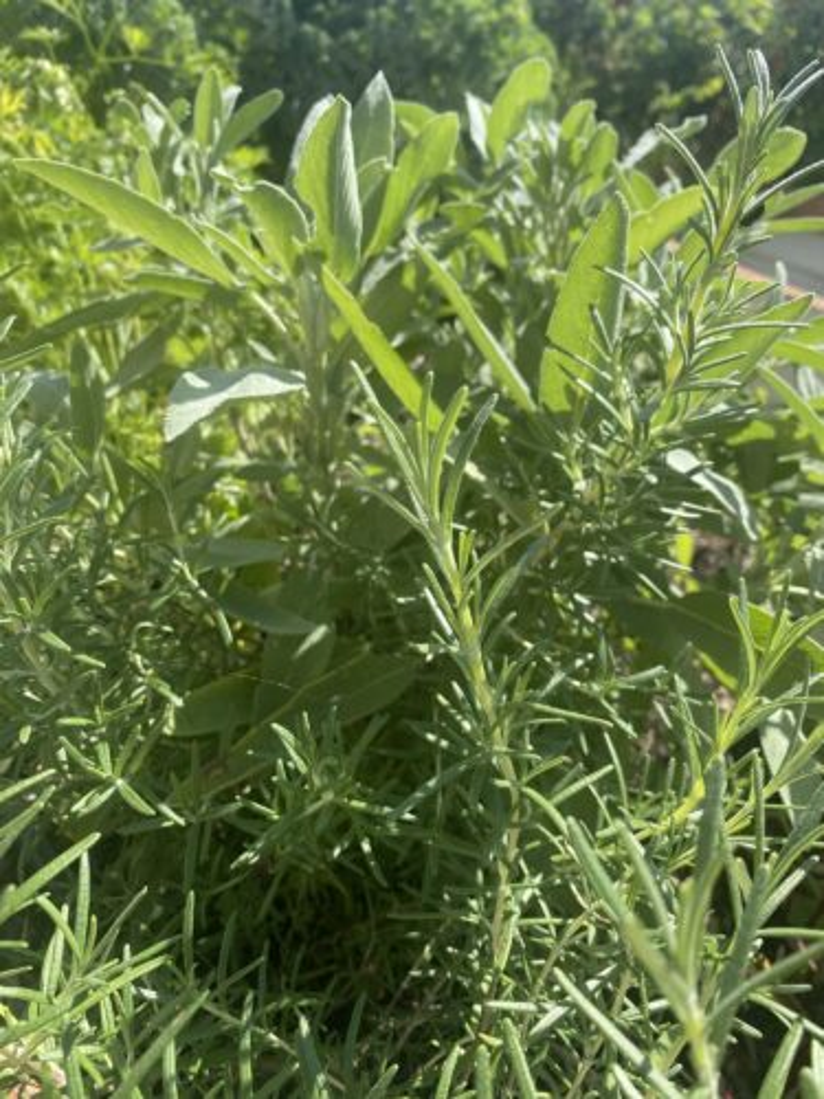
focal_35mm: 26
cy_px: 550
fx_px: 825
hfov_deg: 53.1
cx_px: 412
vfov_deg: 67.3
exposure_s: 1/1082
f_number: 1.8
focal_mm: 4.25
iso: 32
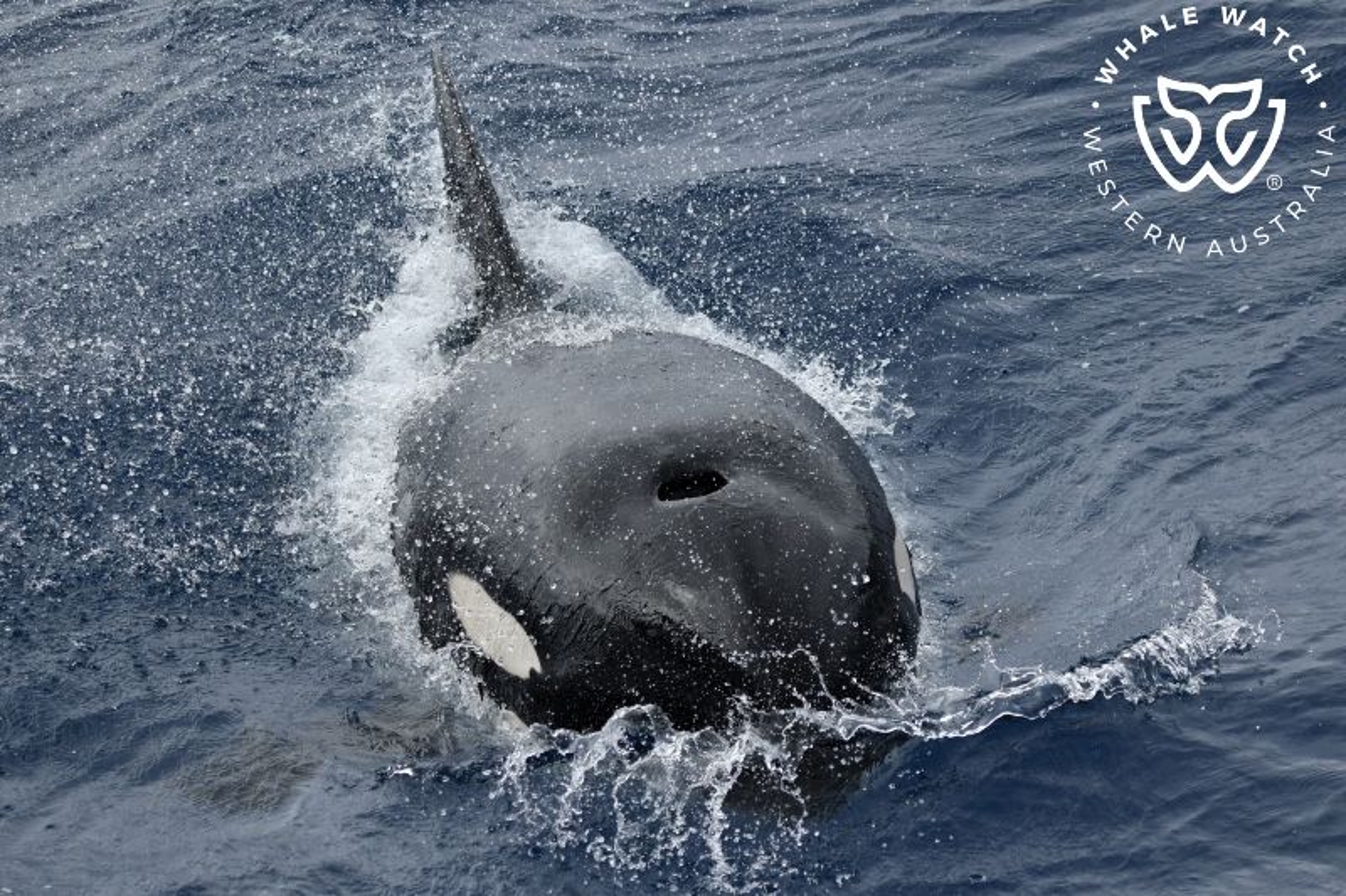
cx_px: 673
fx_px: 4859
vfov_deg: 10.5
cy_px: 448
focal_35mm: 130
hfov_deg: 15.8
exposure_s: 1/8000
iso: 900
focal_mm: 130
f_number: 5
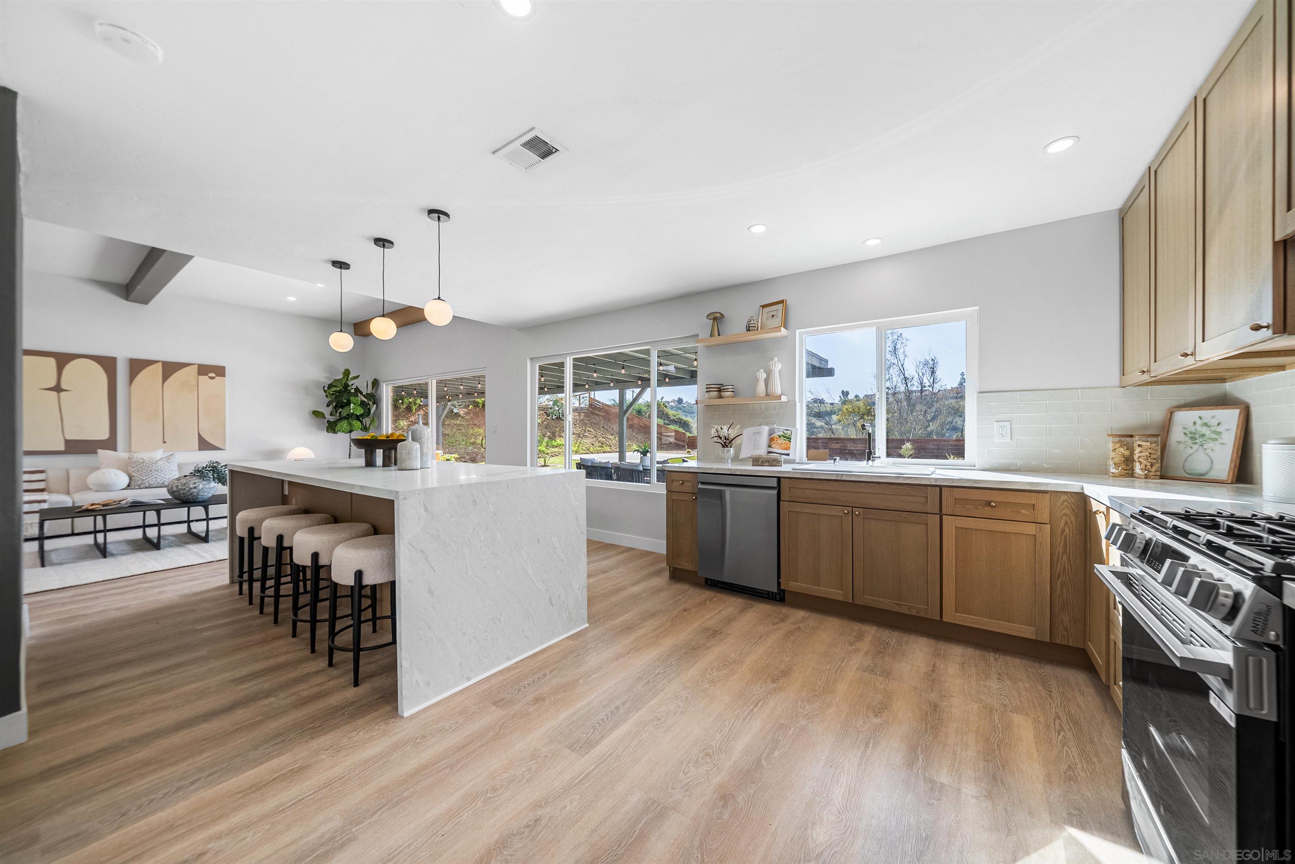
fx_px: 432
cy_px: 432
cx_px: 648
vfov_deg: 90.1
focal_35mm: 12
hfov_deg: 112.6
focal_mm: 12
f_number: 7.1
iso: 250
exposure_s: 1/500
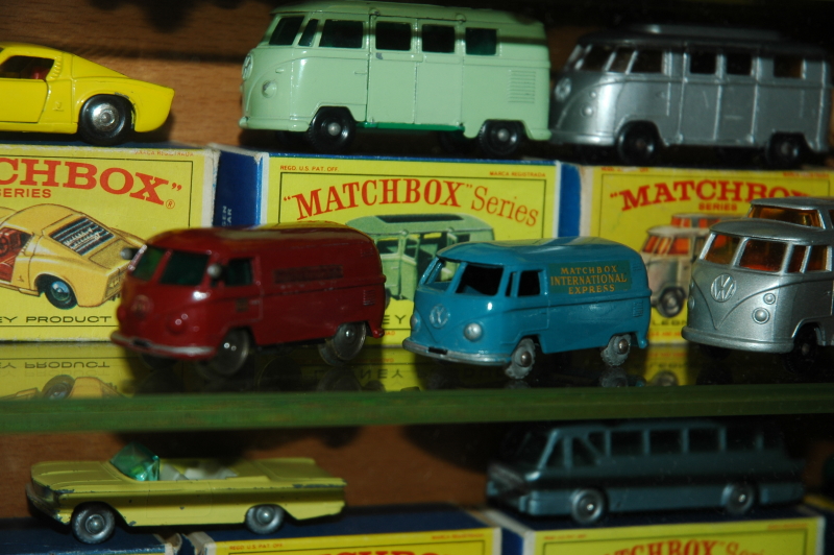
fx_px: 2430
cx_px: 417
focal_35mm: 105
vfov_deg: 13.0
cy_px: 278
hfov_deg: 19.5
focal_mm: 70
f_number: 5.6
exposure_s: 1/125
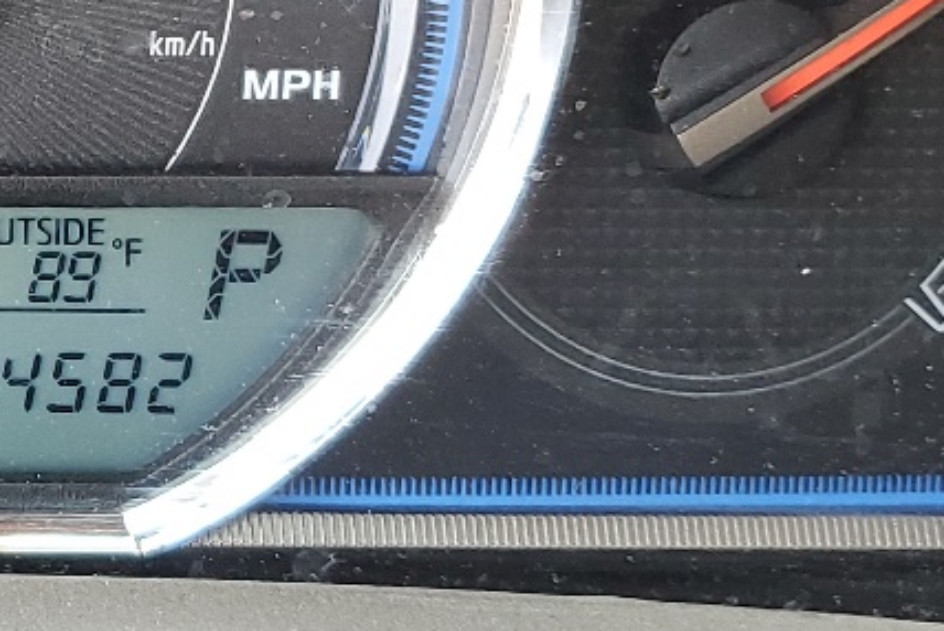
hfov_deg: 18.9
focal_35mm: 101
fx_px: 2650
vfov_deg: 13.4
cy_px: -24
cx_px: -225
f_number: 1.5
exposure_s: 1/120
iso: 68
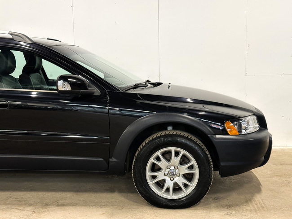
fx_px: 405
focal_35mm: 48
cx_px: 146
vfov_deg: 30.3
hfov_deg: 39.6
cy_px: 110
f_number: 1.8
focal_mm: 6.86
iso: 160
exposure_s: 1/50
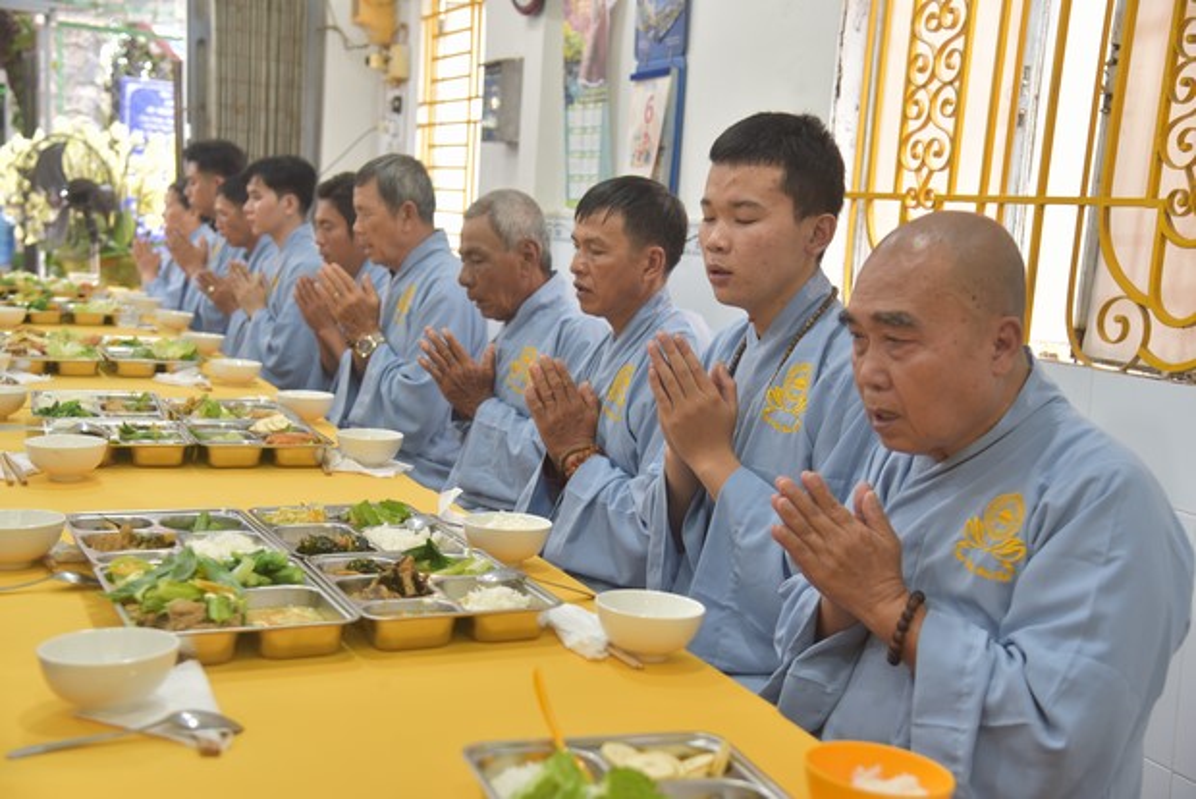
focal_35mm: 48
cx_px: 598
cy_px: 400
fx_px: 1595
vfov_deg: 28.1
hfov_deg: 41.1
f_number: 4
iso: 500
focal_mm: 48
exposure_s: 1/60
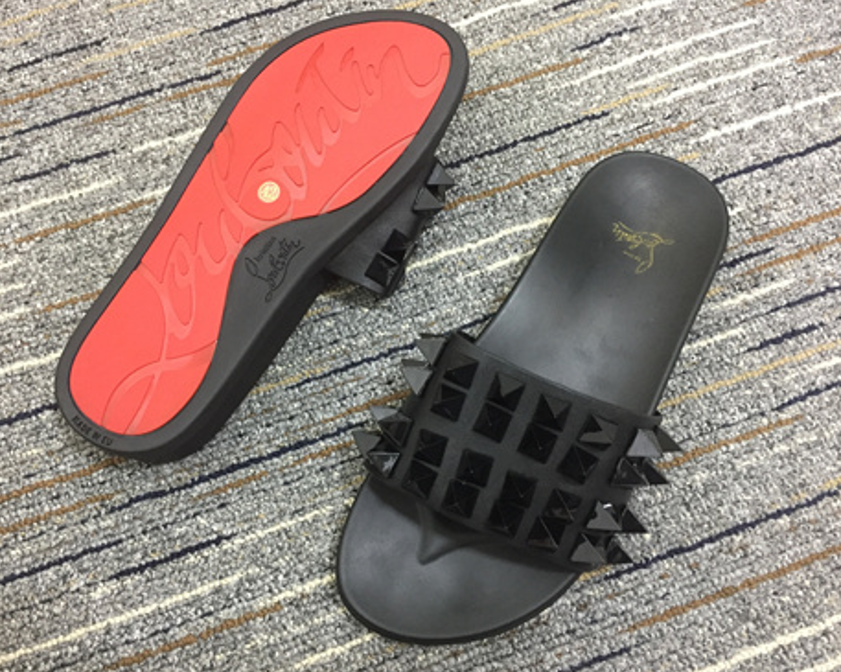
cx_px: 390
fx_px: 771
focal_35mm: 31
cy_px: 342
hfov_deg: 57.2
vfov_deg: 47.1
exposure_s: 1/20
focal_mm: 4.15
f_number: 2.2
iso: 250
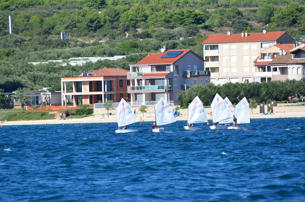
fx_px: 3043
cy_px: 101
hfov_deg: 5.7
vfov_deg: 3.8
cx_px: 152
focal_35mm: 360
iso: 1400
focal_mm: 240
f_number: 5.6
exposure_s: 1/8000
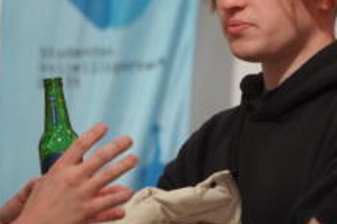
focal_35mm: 513
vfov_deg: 2.7
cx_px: 180
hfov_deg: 4.0
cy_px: 78
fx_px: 4800
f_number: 5.6
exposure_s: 1/250
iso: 5000
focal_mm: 147
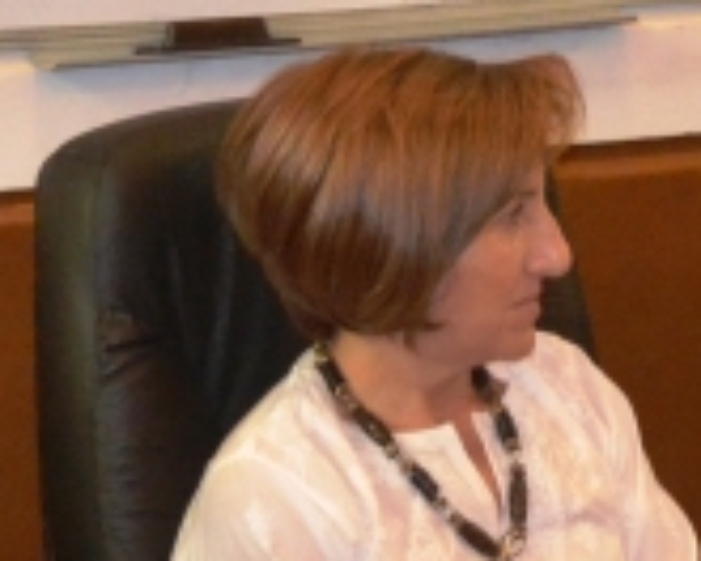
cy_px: -49
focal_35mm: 244
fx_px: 5062
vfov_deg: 6.3
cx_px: 714
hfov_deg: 7.9
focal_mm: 28
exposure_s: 1/60
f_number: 4.5
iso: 2000
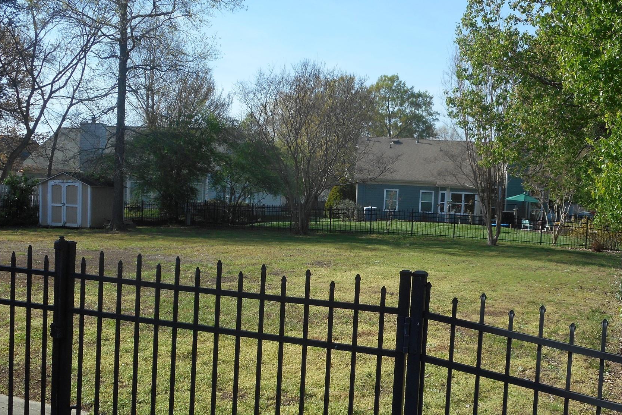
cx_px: 347
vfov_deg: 35.8
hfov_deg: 51.8
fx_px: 639
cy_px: 248
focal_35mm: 37
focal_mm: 5.2
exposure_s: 1/500
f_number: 4
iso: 80
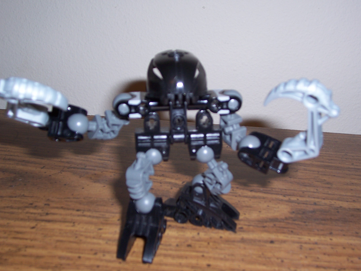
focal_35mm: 42
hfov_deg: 44.8
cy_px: 136
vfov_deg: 34.3
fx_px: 438
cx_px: 180
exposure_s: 1/60
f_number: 3
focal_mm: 7
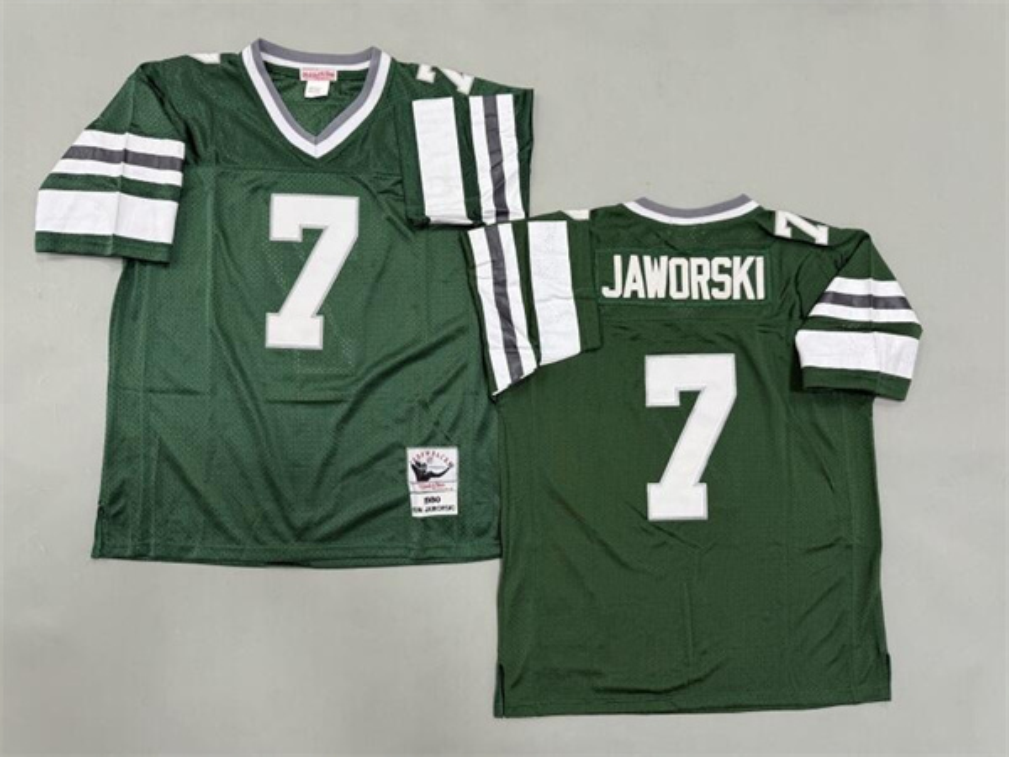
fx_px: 700
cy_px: 378
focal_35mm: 24
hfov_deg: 71.6
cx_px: 504
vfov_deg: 56.8
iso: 125
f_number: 1.78
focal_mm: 6.76
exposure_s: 1/50
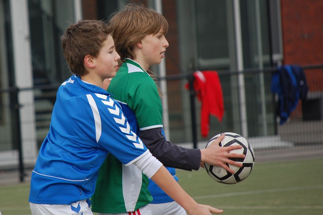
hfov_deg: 6.9
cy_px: 108
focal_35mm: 300
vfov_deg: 4.6
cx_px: 162
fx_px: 2688
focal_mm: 200
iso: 400
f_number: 5.6
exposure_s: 1/500
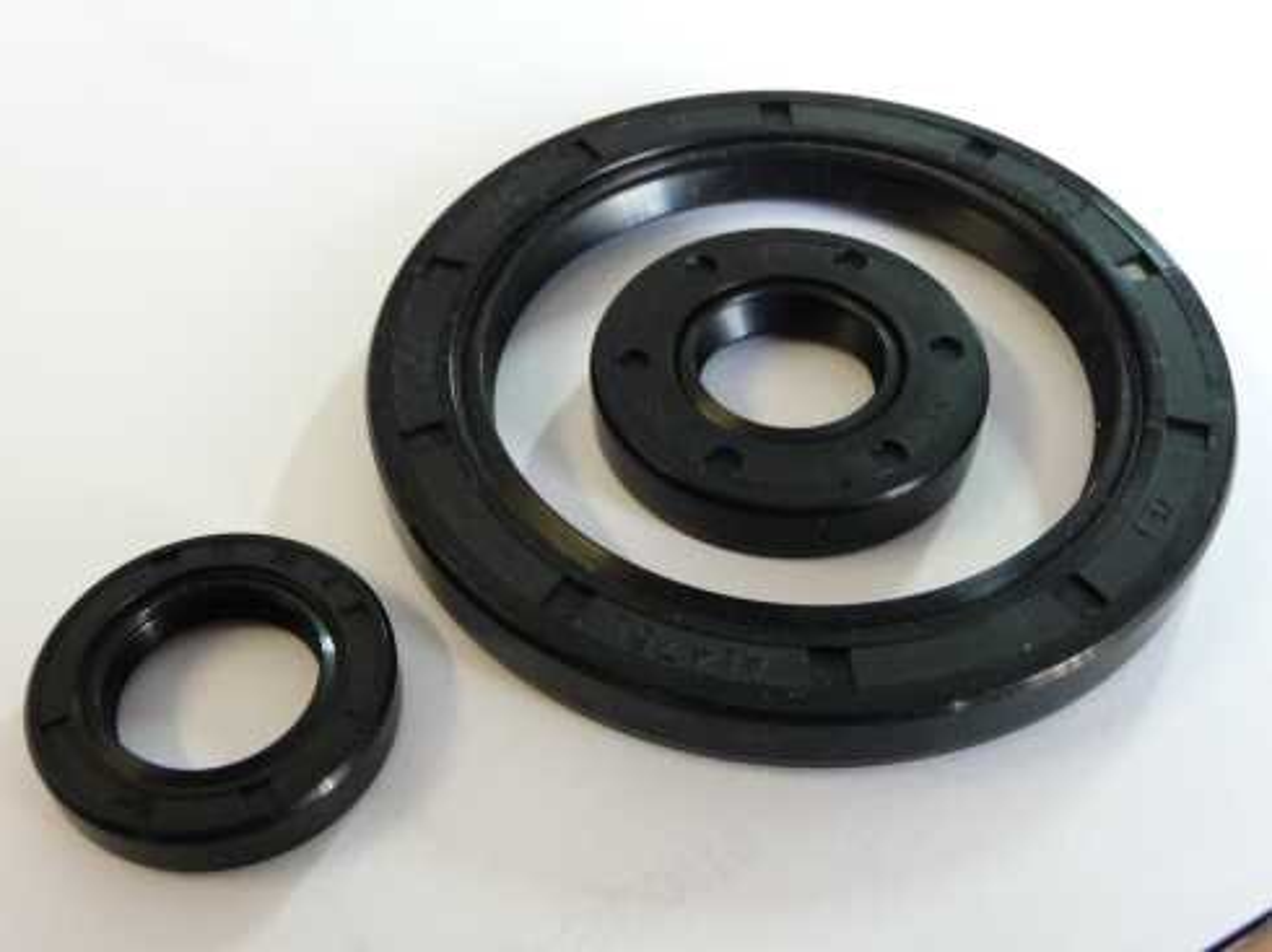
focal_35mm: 43
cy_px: 476
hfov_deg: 43.9
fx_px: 1579
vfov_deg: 33.6
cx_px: 636
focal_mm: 7.1
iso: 400
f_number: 4
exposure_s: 1/30
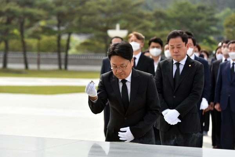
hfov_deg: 16.8
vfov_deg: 11.3
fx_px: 797
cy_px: 78
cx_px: 118
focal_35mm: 122
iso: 400
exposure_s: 1/1600
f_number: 4.5
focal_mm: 122
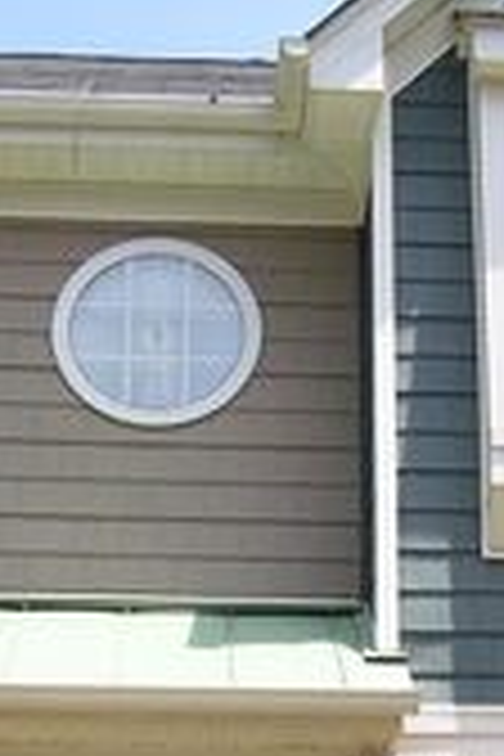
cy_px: 623
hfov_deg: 13.0
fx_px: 2205
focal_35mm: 105
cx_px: 356
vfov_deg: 19.2
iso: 80
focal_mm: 5.6
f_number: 4.8
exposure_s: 1/500
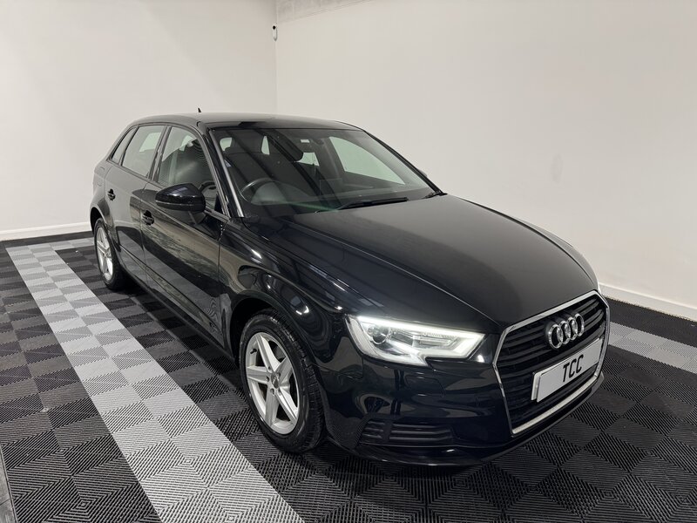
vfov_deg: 56.8
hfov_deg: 71.6
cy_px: 262
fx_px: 483
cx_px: 348
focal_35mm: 24
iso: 250
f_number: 1.78
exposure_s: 1/50
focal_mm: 6.76
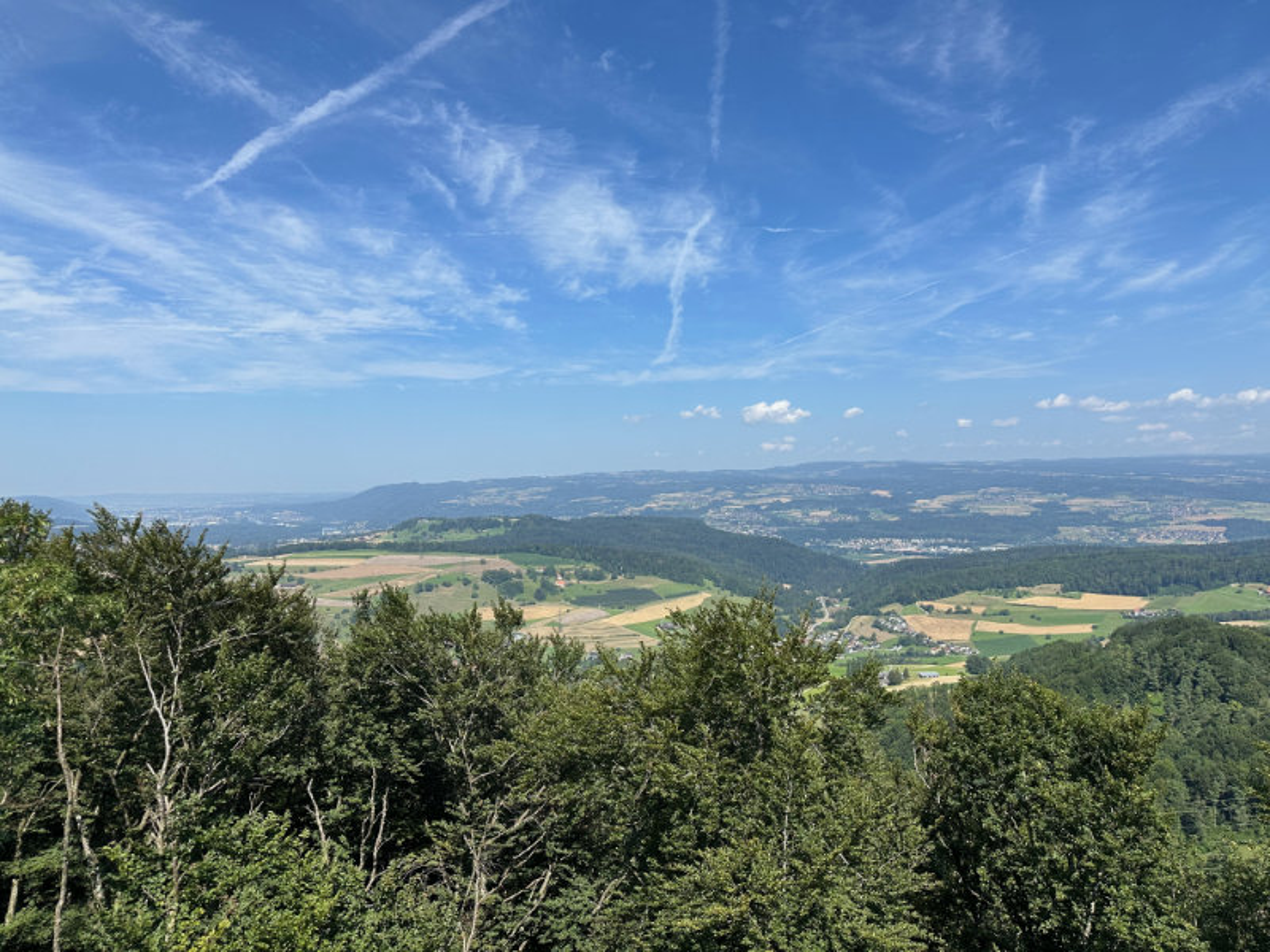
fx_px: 881
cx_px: 635
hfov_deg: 71.6
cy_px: 476
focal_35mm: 24
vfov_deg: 56.8
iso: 80
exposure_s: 1/5263
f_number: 1.8
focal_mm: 6.9
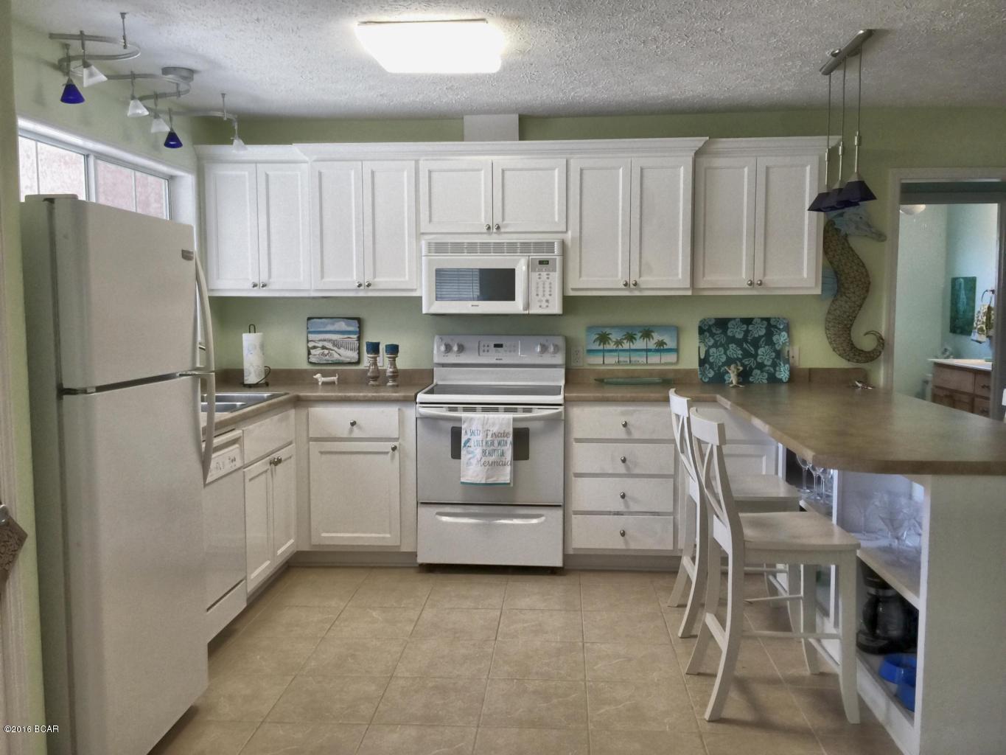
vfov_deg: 48.2
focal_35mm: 29
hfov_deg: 61.7
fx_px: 843
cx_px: 503
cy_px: 378
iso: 40
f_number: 2.2
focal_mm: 4.15
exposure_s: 1/30
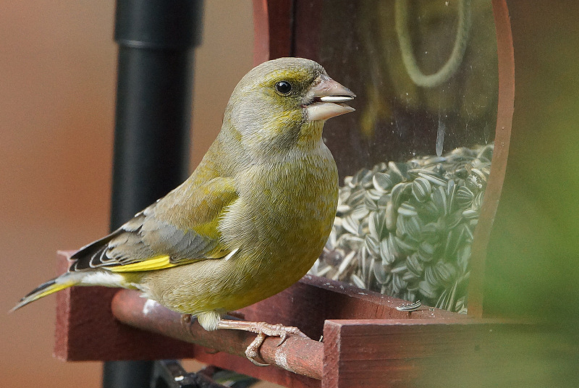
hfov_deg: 3.4
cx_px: 290
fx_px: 9664
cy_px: 194
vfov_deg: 2.3
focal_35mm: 600
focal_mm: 400
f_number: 5.6
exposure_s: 1/400
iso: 800
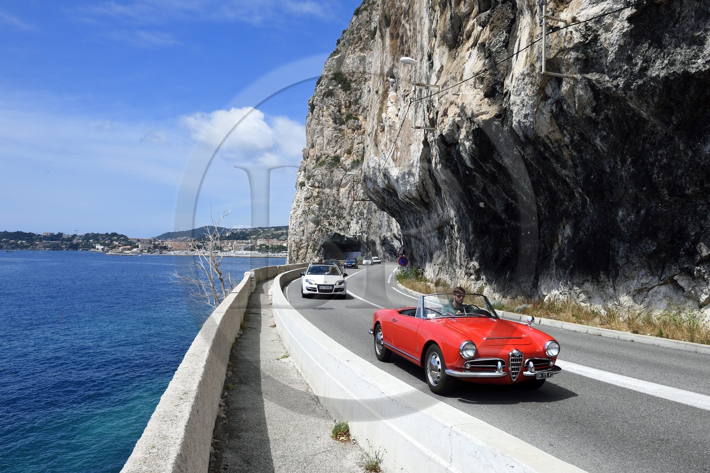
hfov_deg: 73.8
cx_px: 355
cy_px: 236
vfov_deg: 53.1
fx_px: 473
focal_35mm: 24
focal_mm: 24
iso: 200
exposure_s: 1/640
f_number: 8
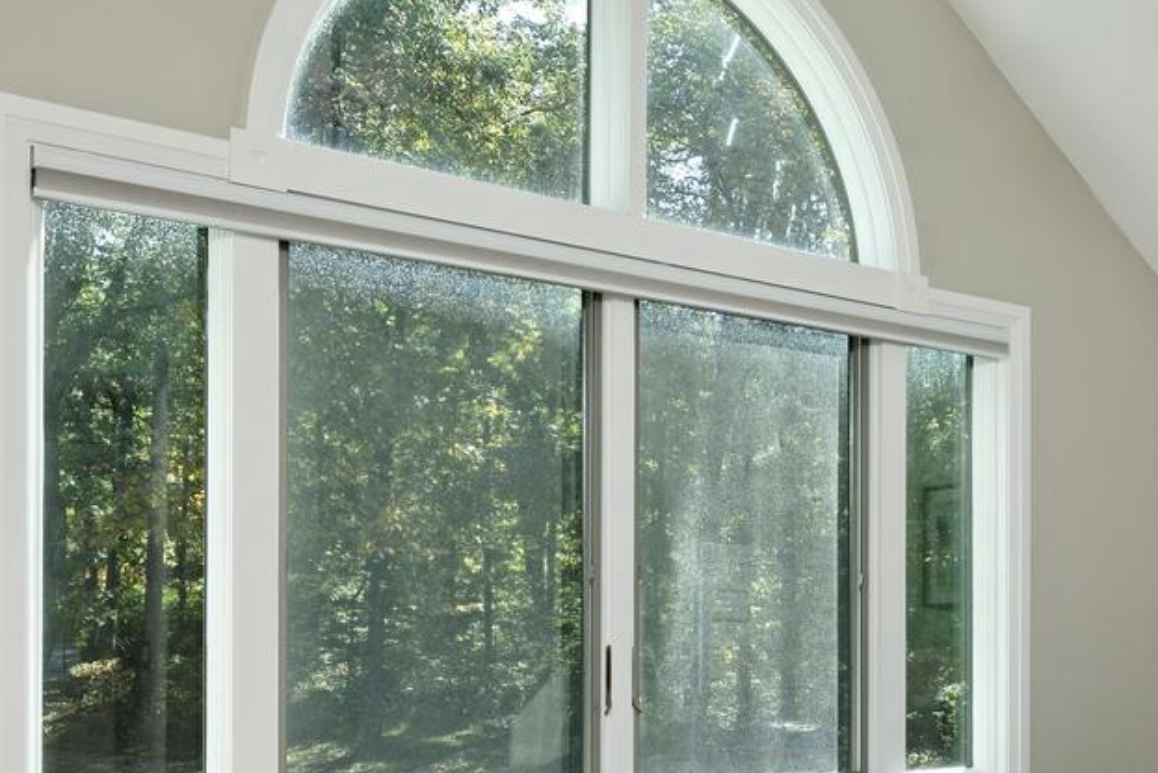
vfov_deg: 28.6
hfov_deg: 39.9
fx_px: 1480
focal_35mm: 46
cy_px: 622
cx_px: 1022
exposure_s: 1/30
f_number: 14
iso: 320
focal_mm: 14
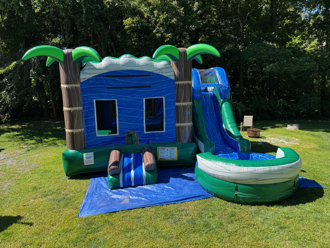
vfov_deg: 56.8
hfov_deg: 71.6
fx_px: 229
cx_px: 165
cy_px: 124
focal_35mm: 24
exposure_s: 1/1425
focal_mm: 6.76
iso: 80
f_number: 1.78
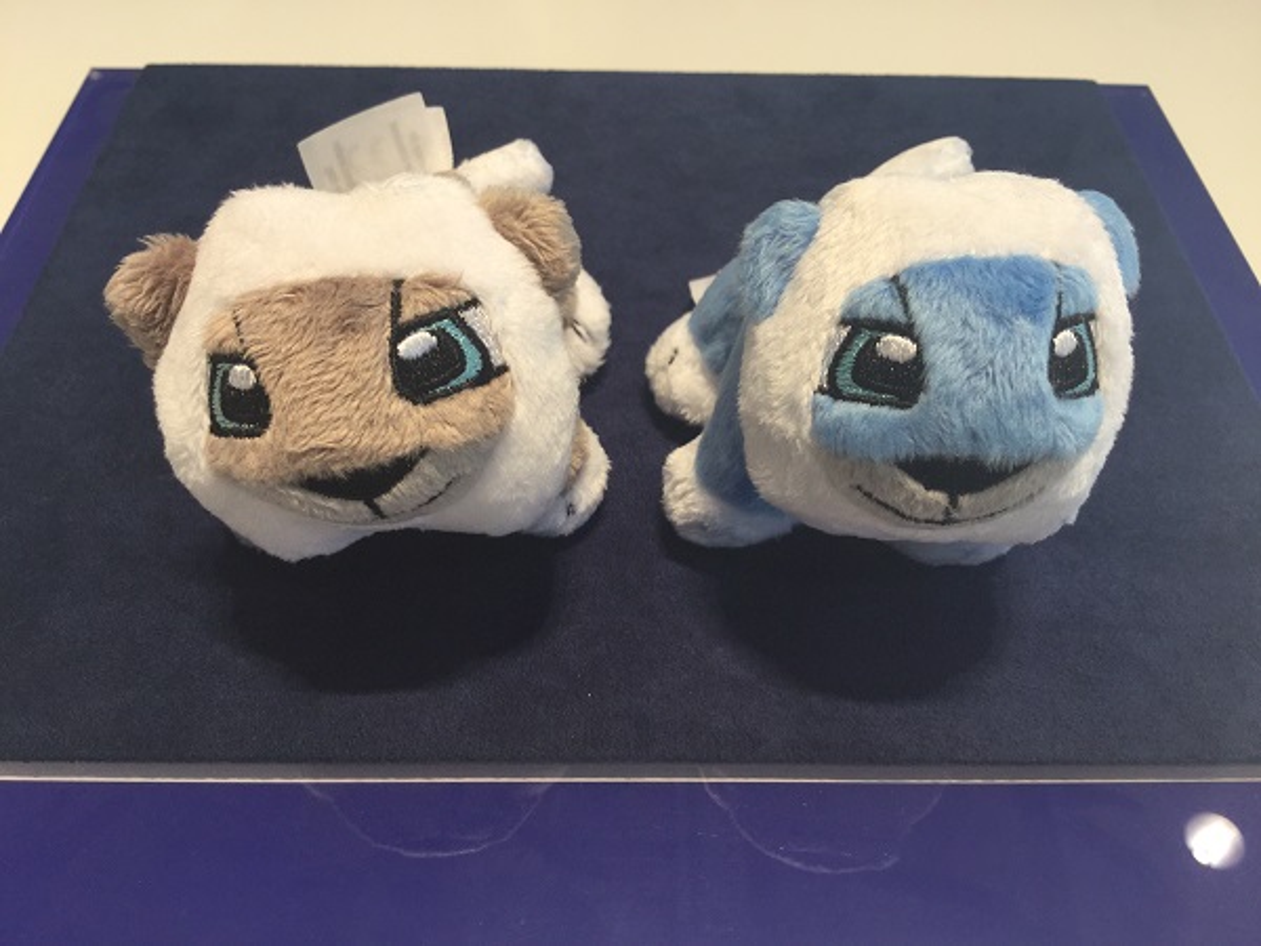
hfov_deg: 58.4
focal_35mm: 31
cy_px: 473
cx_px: 630
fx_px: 1129
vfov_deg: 45.4
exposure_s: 1/120
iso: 32
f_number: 2.4
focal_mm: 3.3
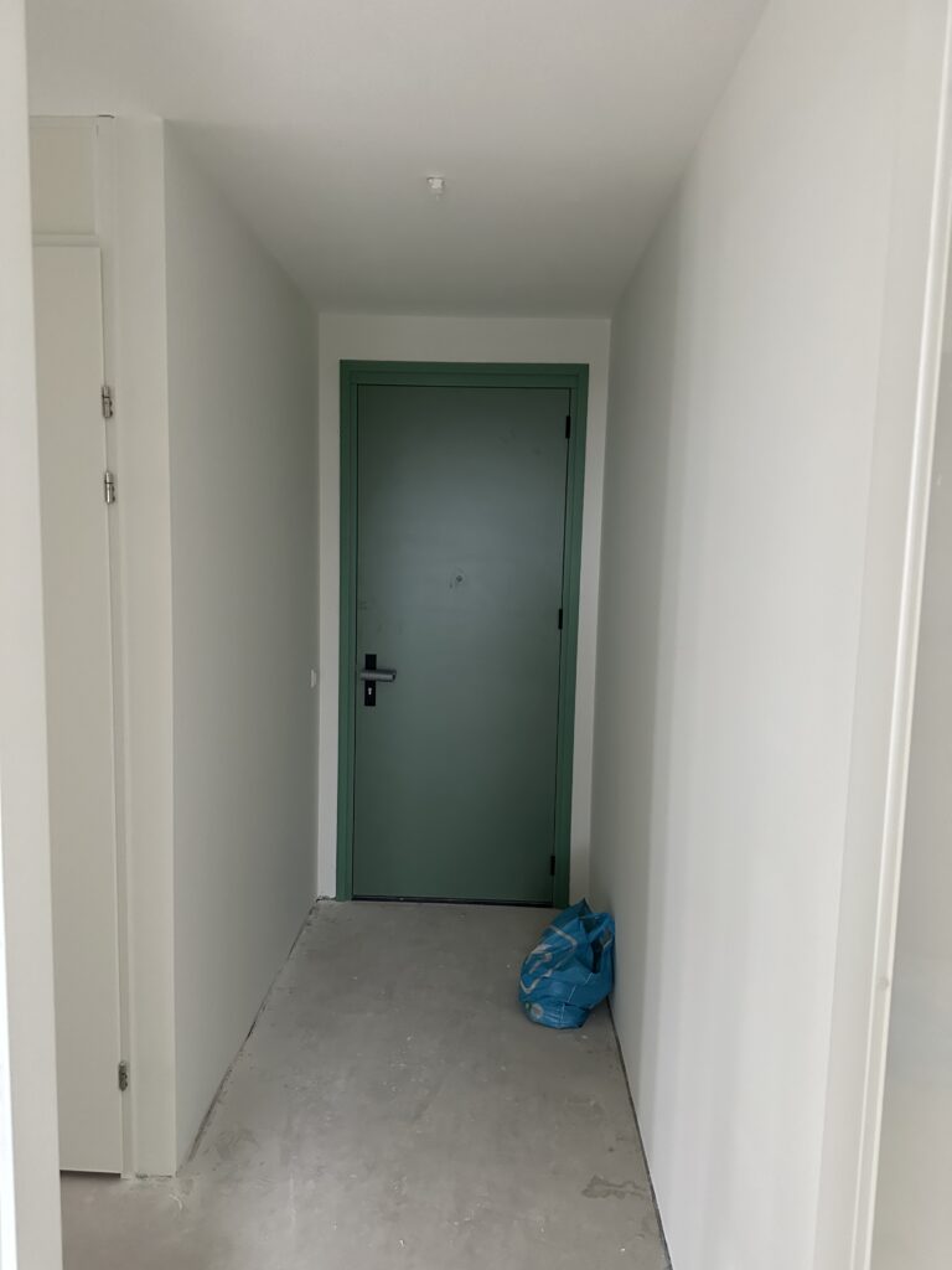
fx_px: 880
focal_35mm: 24
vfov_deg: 71.6
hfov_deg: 56.8
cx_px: 476
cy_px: 635
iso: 800
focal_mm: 6.86
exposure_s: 1/60
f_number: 1.78
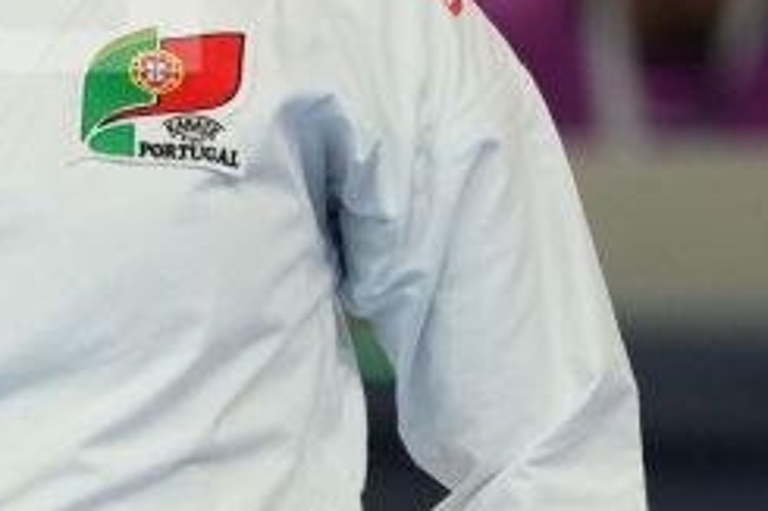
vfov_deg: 0.9
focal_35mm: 1471
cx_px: -91
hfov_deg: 1.4
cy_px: 897
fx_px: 31359
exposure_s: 1/500
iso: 1000
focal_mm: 200
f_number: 2.8
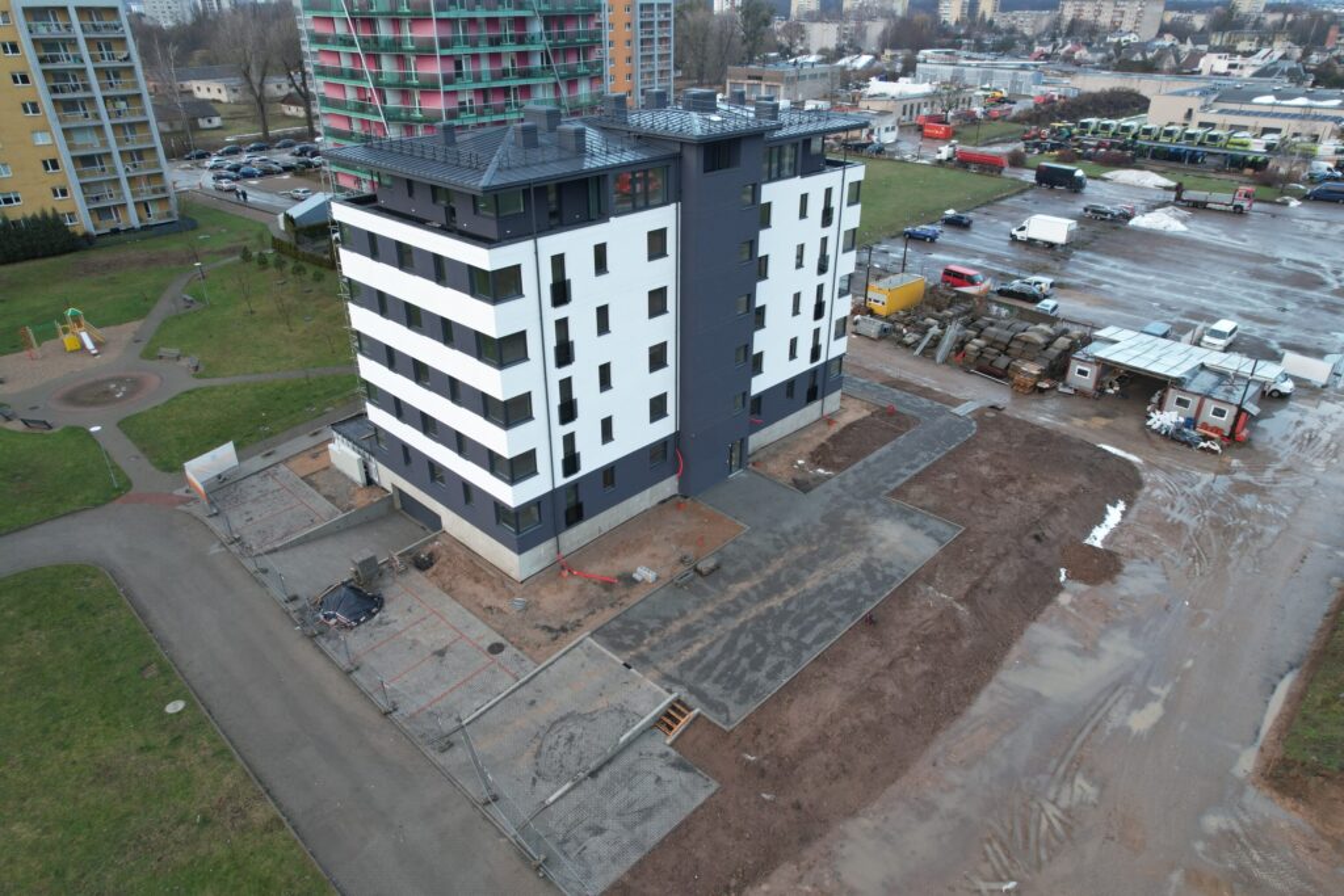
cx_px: 672
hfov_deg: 78.6
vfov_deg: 57.2
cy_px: 448
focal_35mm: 22
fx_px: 821
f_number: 2.8
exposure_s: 1/25
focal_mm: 8.38
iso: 100
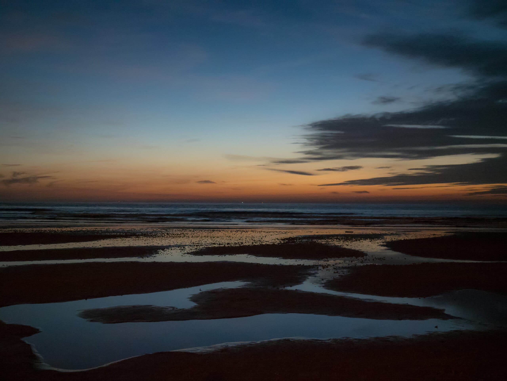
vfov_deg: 29.1
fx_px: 732
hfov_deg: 38.2
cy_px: 190
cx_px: 254
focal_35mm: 50
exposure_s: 1/15
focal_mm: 25
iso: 4000
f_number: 2.8
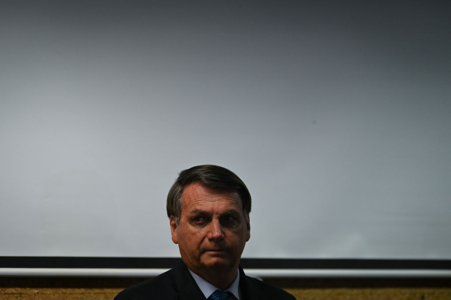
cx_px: 226
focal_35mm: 300
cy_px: 150
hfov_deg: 6.9
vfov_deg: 4.6
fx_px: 3755
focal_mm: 300
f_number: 2.8
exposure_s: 1/800
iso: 4000
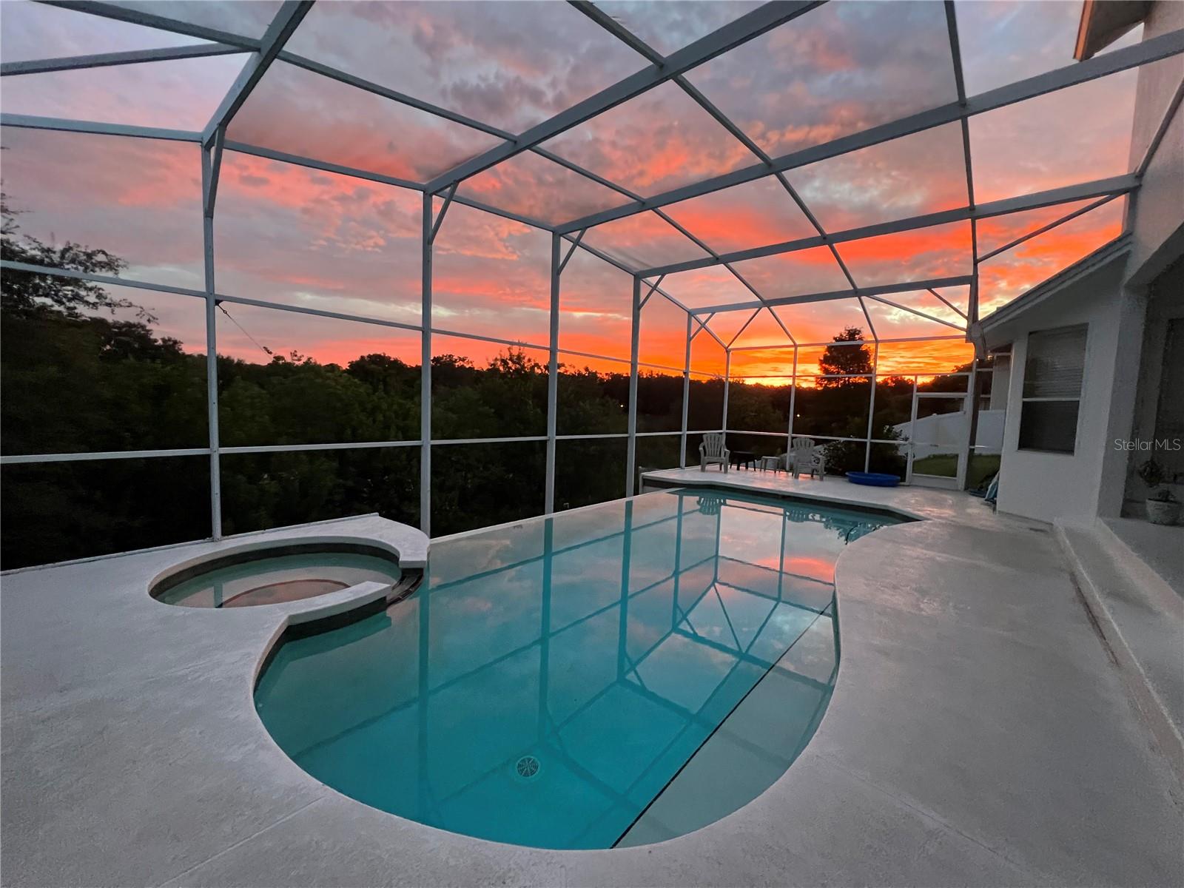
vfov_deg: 89.9
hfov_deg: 106.2
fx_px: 445
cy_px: 444
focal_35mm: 13
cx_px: 592
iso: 640
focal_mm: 1.57
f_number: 1.8
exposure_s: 1/60
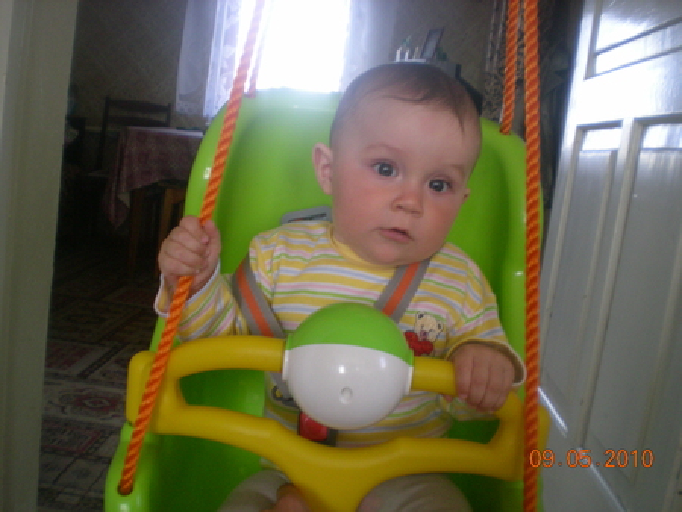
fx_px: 749
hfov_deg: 49.0
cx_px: 341
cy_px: 256
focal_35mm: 38
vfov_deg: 37.8
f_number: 3.1
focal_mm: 6.3
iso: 200
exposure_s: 1/36.2
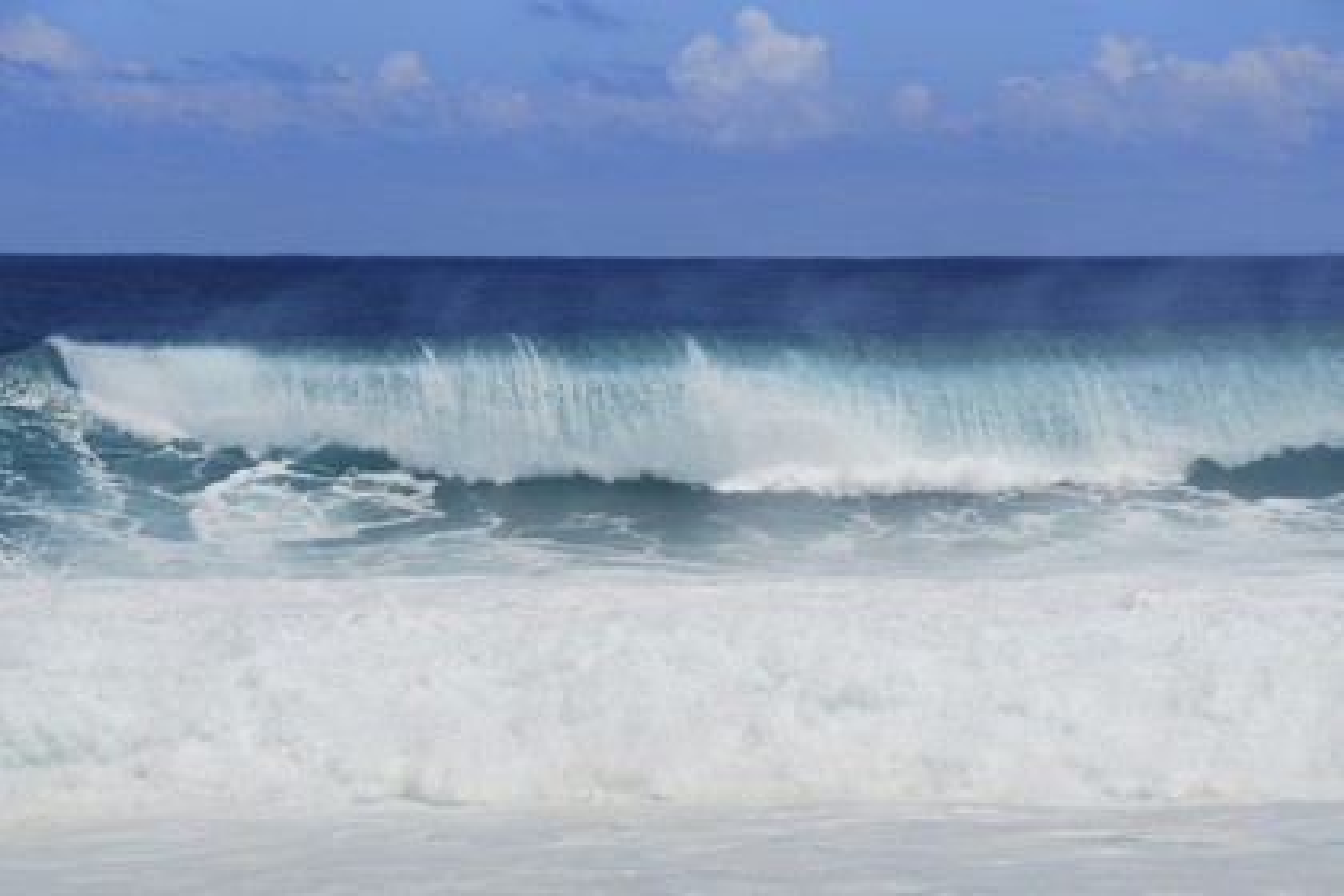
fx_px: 7466
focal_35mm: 200
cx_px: 672
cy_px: 448
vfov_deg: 6.9
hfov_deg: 10.3
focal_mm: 200
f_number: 14
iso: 200
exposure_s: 1/400
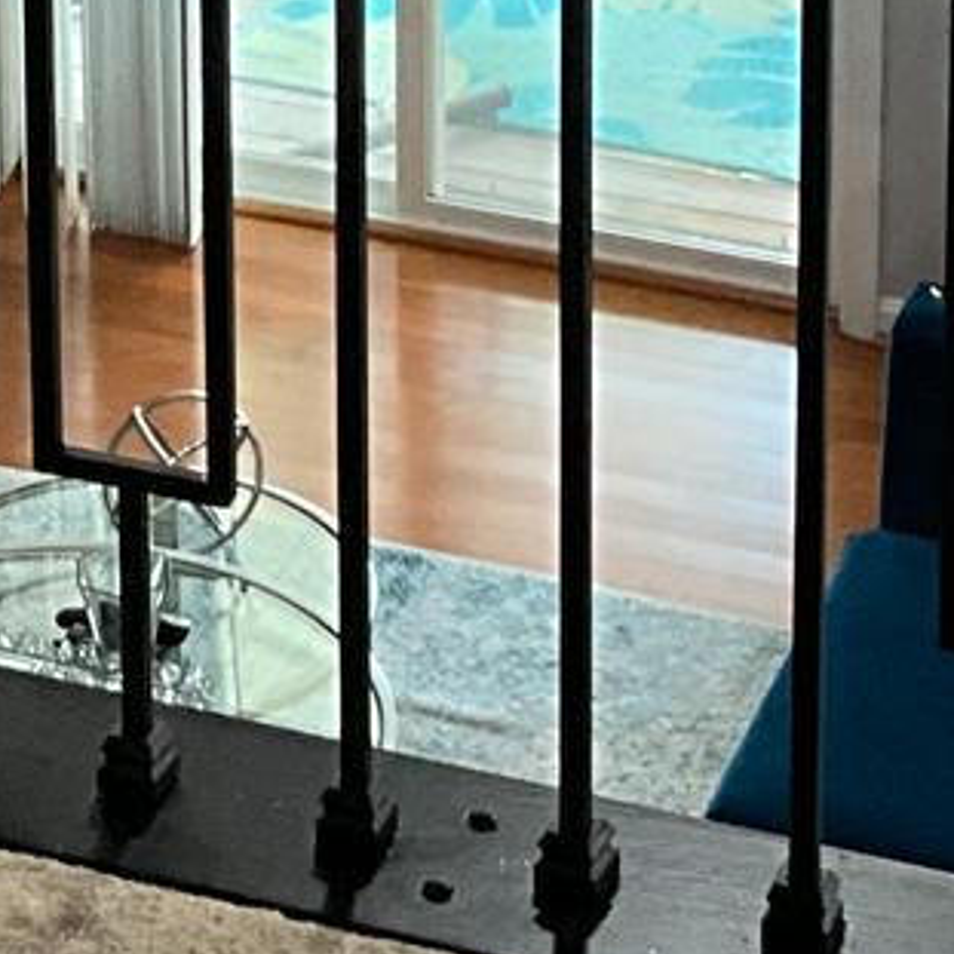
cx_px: 83
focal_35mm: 169
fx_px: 5269
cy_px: -776
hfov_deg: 10.3
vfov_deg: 9.8
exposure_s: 1/60
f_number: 1.8
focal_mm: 3
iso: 125
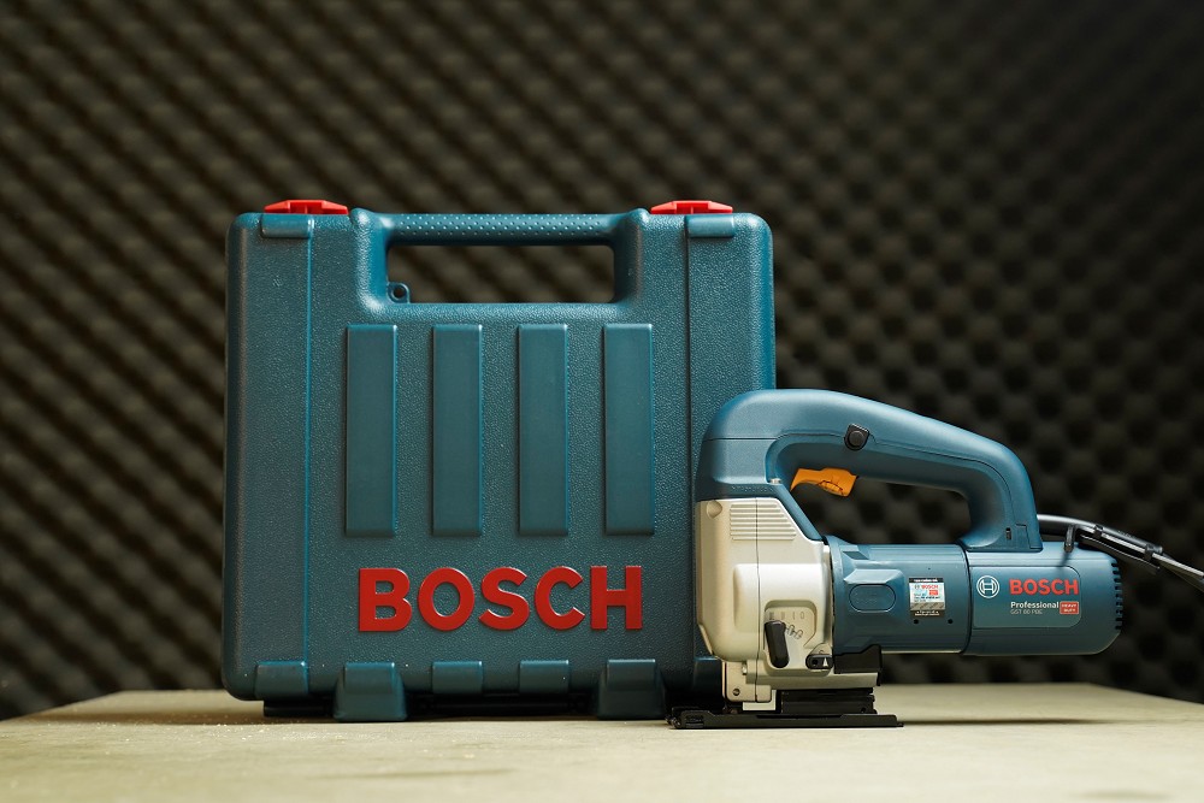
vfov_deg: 21.9
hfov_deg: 32.4
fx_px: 2074
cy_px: 402
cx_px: 602
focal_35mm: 62
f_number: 5.6
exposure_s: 1/50
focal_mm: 62
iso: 1250
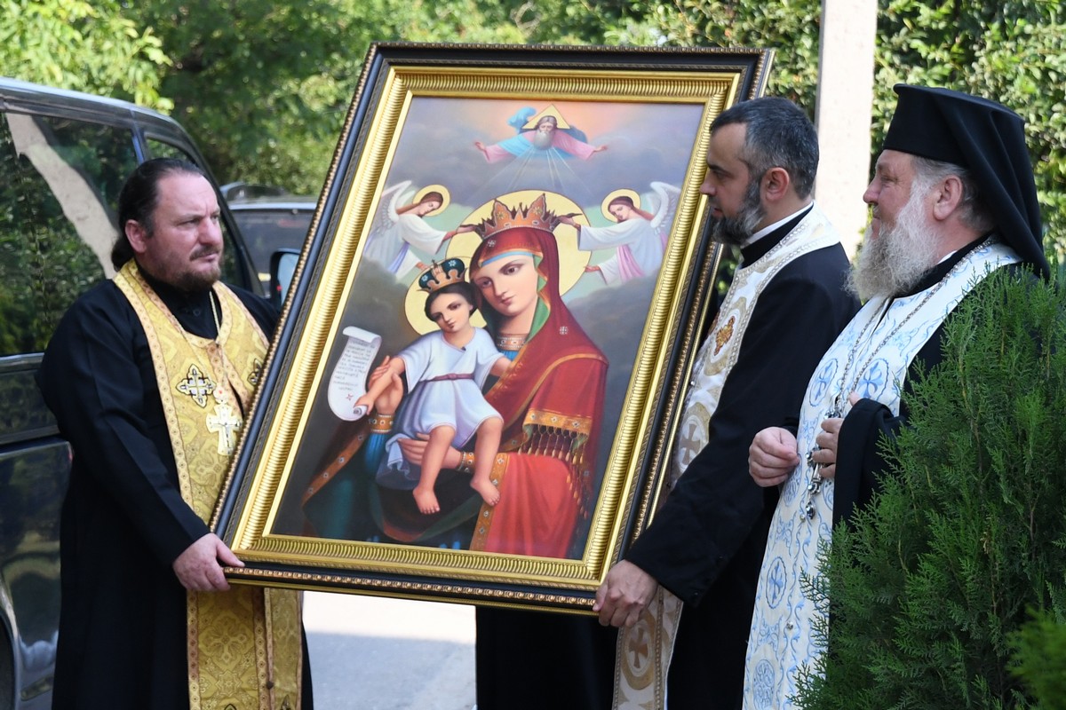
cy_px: 355
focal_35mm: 57
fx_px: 1688
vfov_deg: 23.8
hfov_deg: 35.1
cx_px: 533
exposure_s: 1/2000
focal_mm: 38
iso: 800
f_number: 4
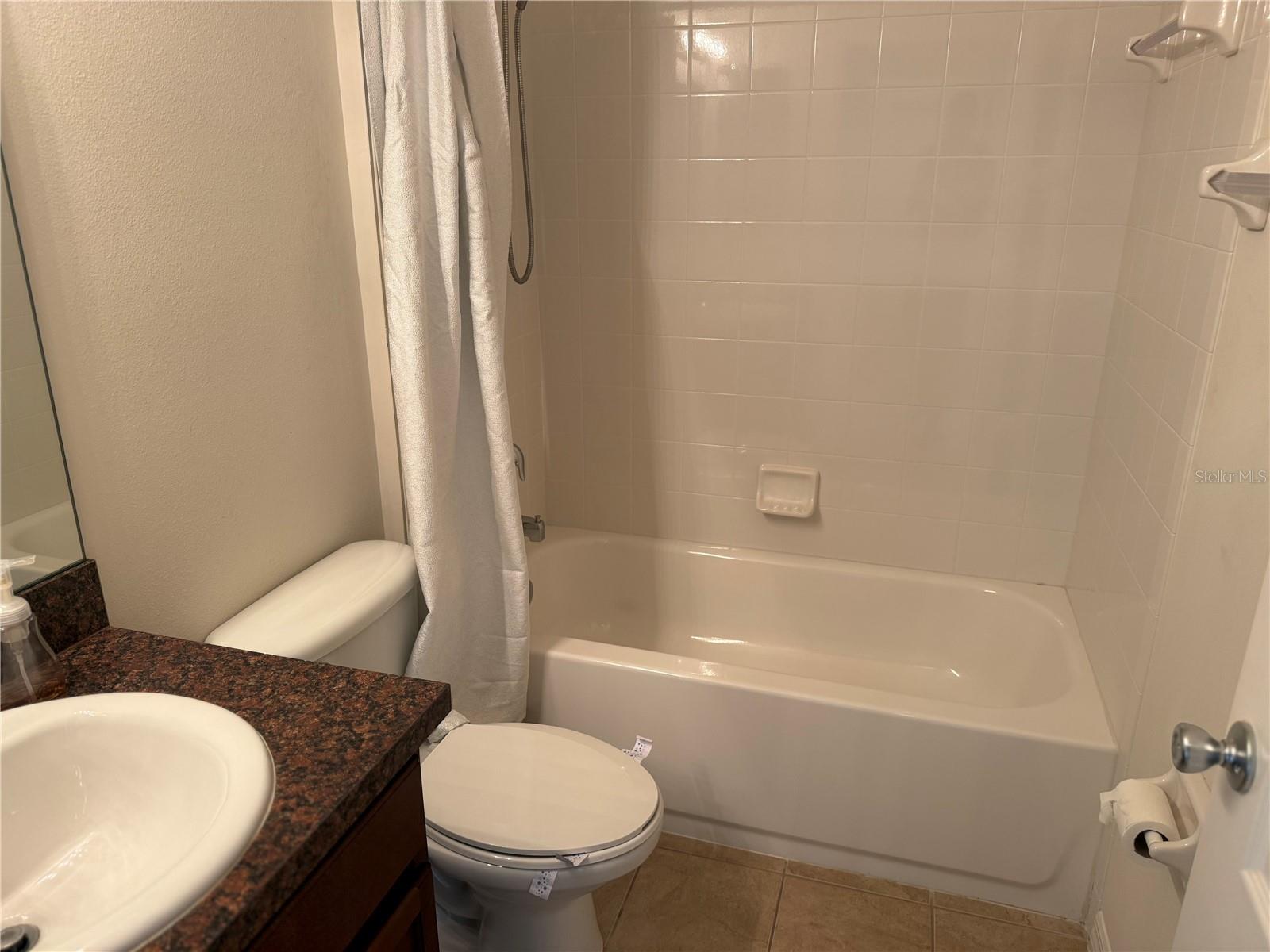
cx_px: 635
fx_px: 881
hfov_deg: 71.6
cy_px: 476
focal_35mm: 24
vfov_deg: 56.8
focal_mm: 6.76
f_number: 1.78
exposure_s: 1/120
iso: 200
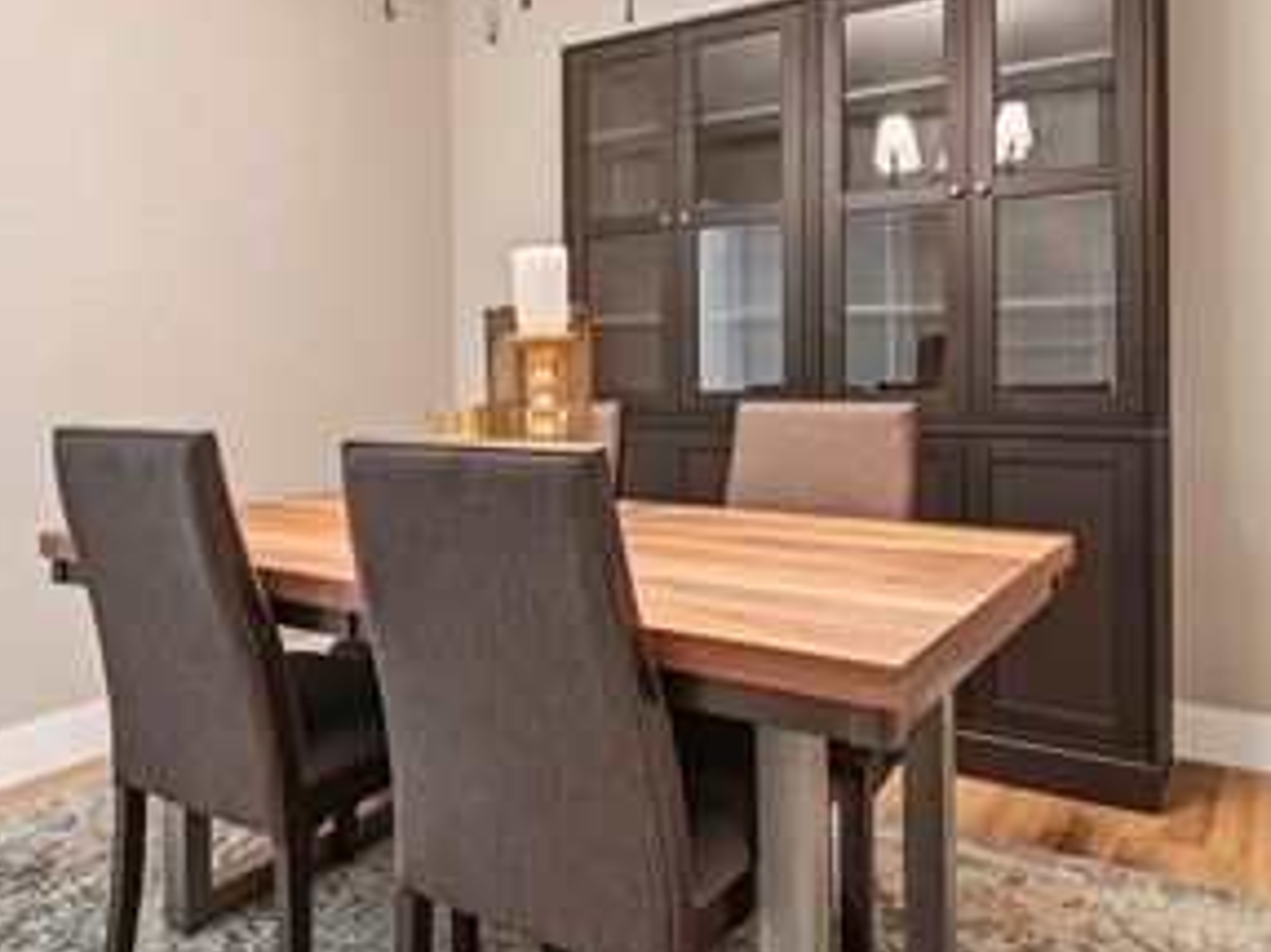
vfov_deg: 46.4
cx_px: 390
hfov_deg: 58.2
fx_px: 1101
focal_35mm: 30
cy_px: 363
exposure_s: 1/2.5
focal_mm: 14
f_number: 8
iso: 250
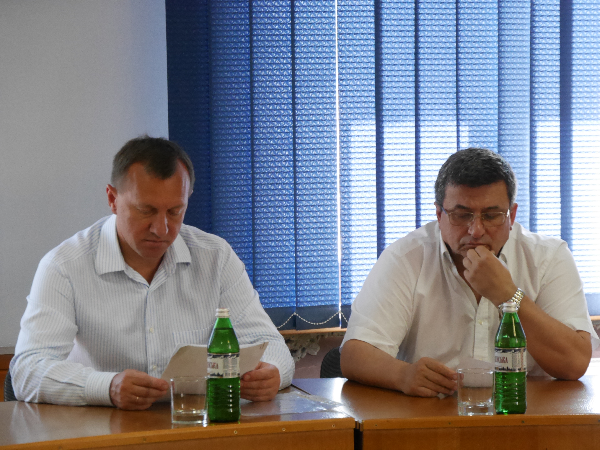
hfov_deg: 12.8
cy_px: 225
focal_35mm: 154
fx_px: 2669
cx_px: 300
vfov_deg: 9.6
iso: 3200
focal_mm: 77
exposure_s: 1/100
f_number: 5.4
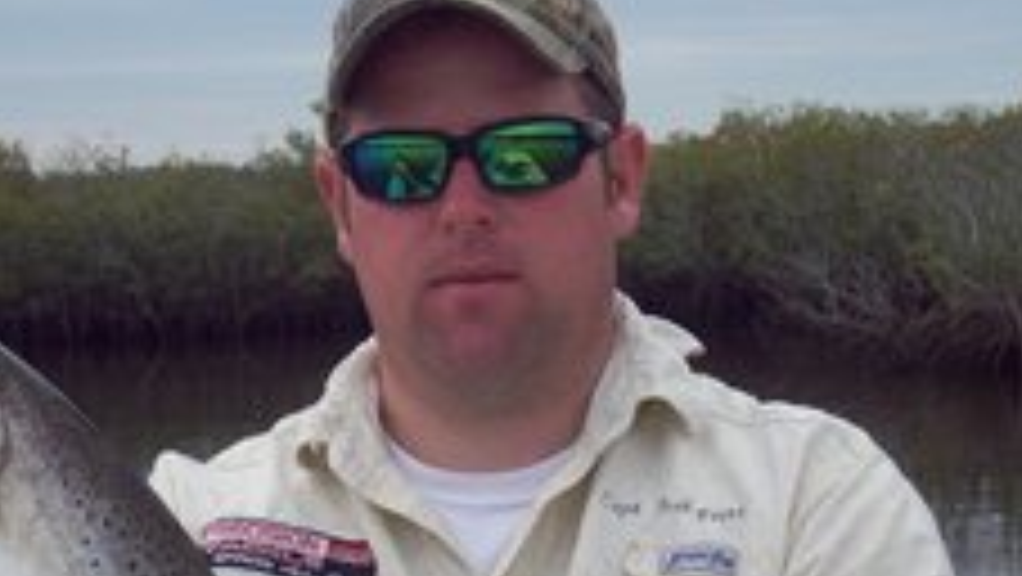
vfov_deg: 9.8
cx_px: 459
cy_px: 495
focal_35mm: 123
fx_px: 3335
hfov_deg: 17.4
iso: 80
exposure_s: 1/262
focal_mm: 10.7
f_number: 7.6
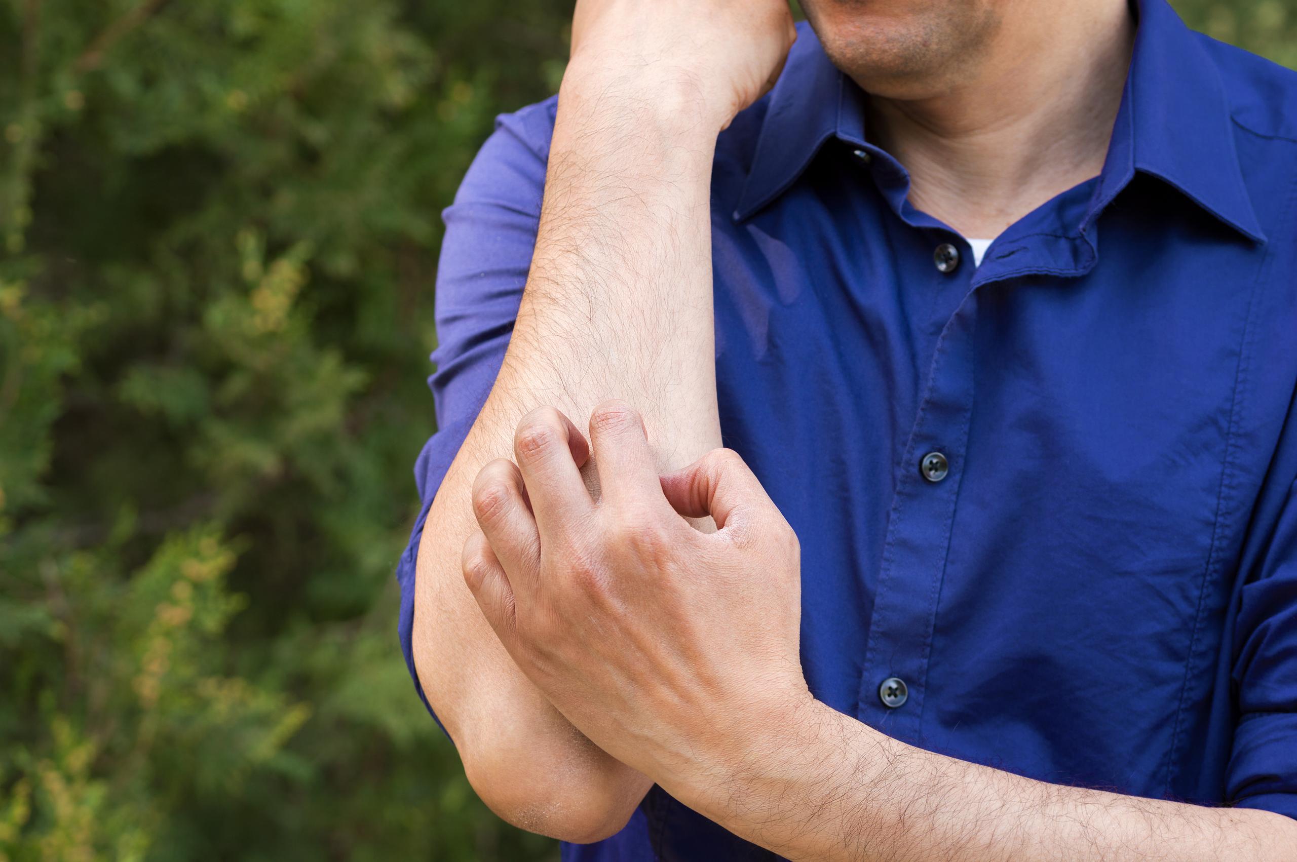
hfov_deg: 13.1
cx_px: 648
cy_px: 431
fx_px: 5669
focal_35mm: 158
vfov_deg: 8.7
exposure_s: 1/100
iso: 100
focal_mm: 105
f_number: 5
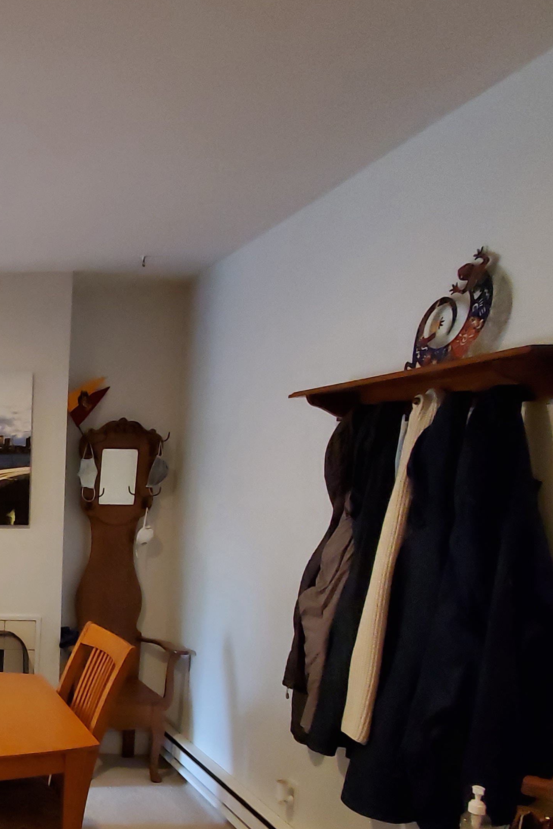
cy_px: 569
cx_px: -158
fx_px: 668
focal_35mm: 29
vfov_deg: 61.7
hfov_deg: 33.5
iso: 500
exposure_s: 1/29
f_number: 2.2
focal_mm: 1.8
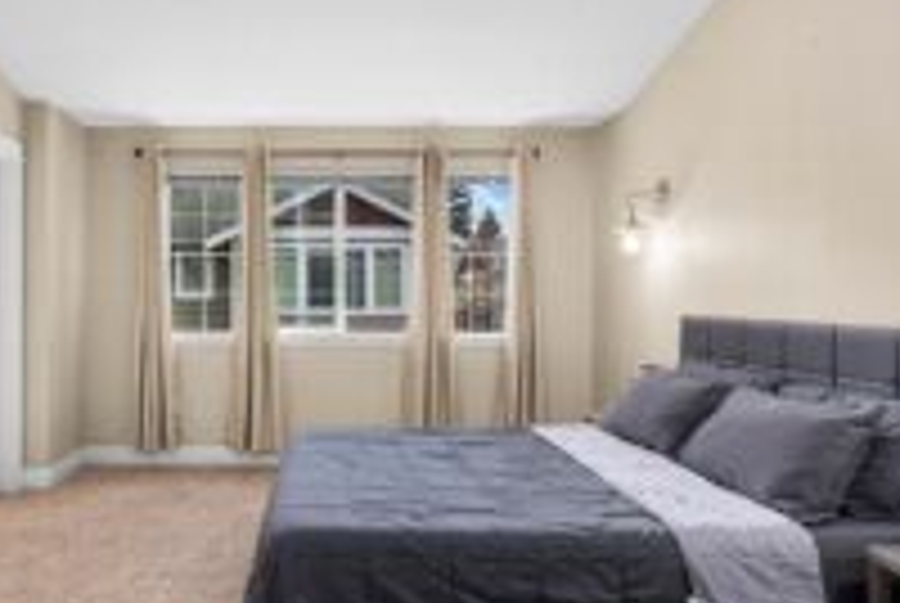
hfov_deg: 72.7
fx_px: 601
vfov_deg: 53.2
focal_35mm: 24
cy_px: 331
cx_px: 351
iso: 1000
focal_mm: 12
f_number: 7.1
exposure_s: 1/25
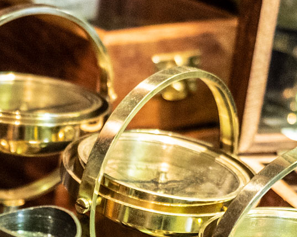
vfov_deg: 8.7
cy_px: 354
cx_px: -171
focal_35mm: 174
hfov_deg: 10.6
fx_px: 1529
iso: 1600
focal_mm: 25
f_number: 2.8
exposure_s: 1/30
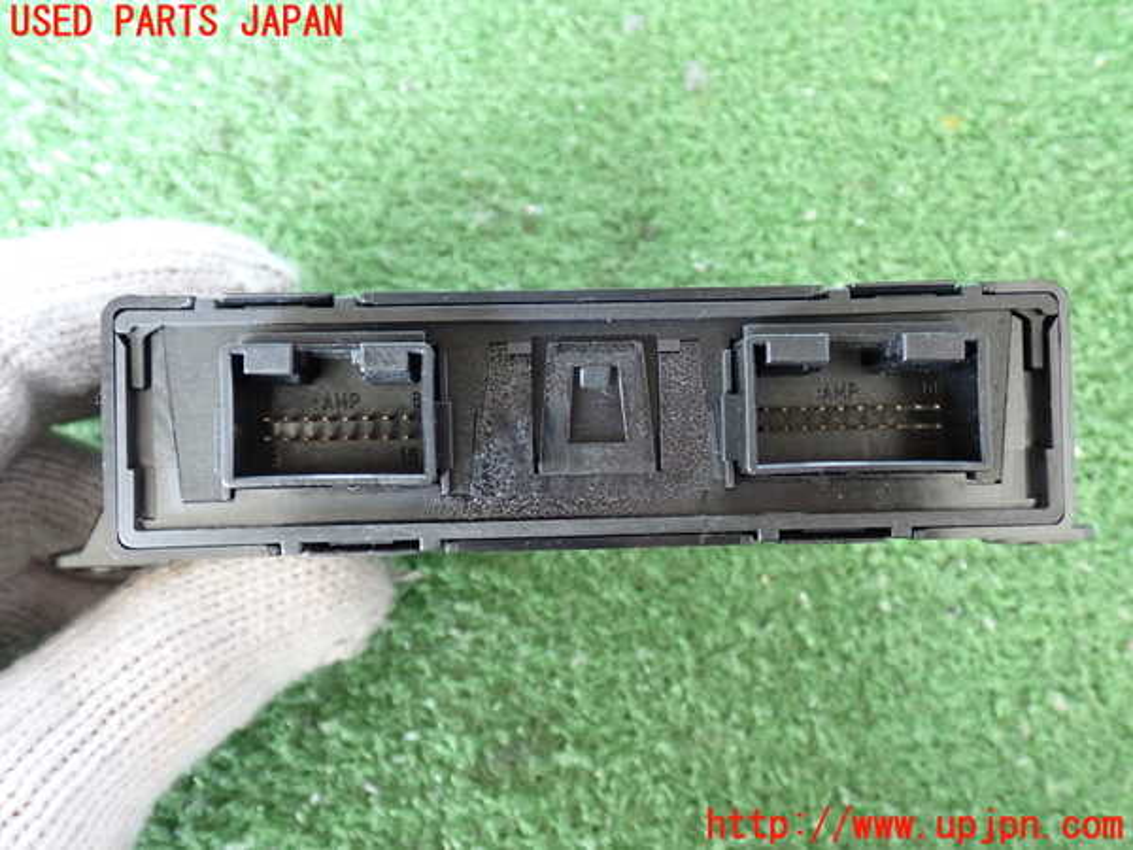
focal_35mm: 36
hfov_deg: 51.4
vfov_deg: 39.7
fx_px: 1178
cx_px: 566
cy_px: 425
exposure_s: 1/40
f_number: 2.5
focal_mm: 6.37
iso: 800
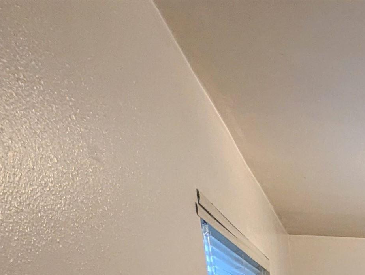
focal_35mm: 53
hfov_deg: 25.9
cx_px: 557
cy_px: 455
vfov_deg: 21.3
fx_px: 560
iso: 103
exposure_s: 1/40
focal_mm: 2.35
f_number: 2.2
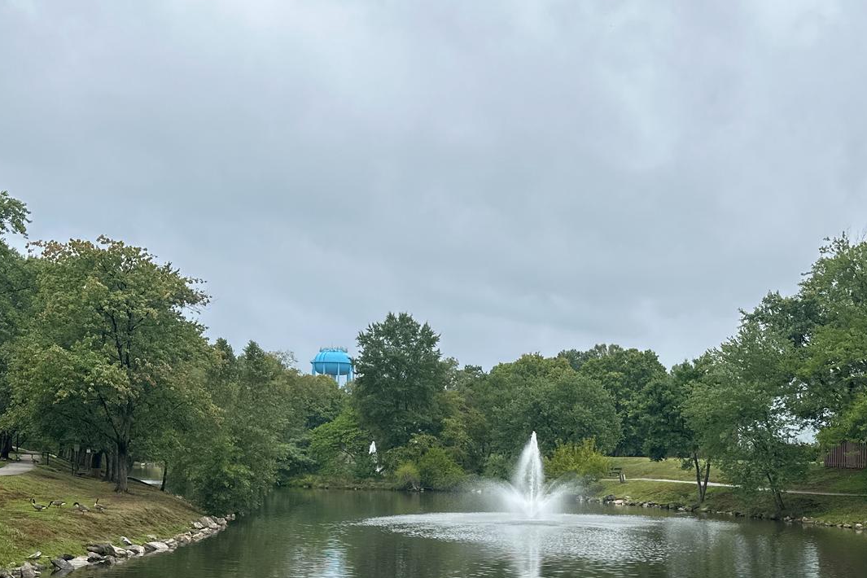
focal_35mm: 48
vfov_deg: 27.6
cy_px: 456
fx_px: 1156
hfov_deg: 40.9
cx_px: 524
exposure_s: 1/1845
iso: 80
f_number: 1.78
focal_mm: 6.86
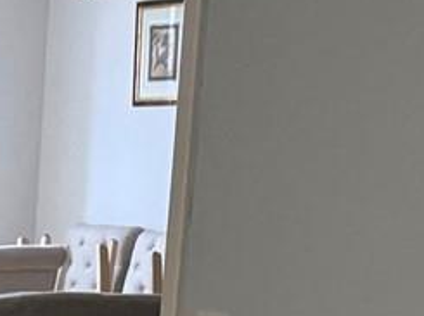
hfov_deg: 10.2
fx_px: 1920
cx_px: -720
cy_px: 570
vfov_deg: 9.0
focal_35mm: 157
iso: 400
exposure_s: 1/60
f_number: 1.78
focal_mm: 6.76
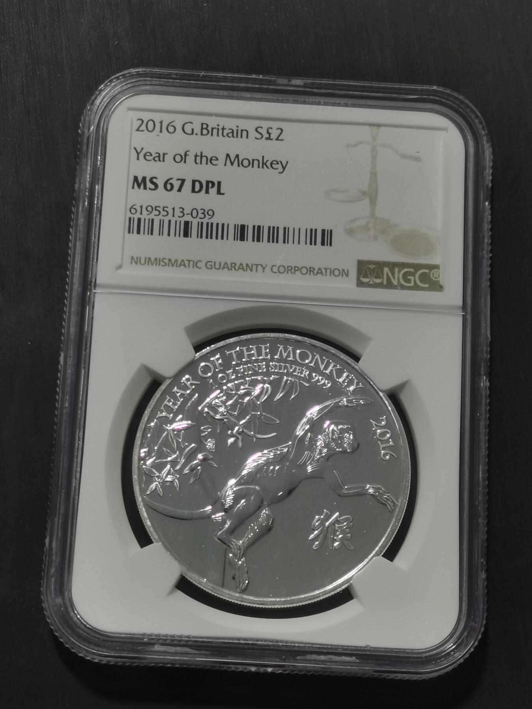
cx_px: 266
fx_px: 1639
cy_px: 354
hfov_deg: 18.4
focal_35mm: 80
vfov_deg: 24.4
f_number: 1.8
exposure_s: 1/180
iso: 64
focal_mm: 5.58
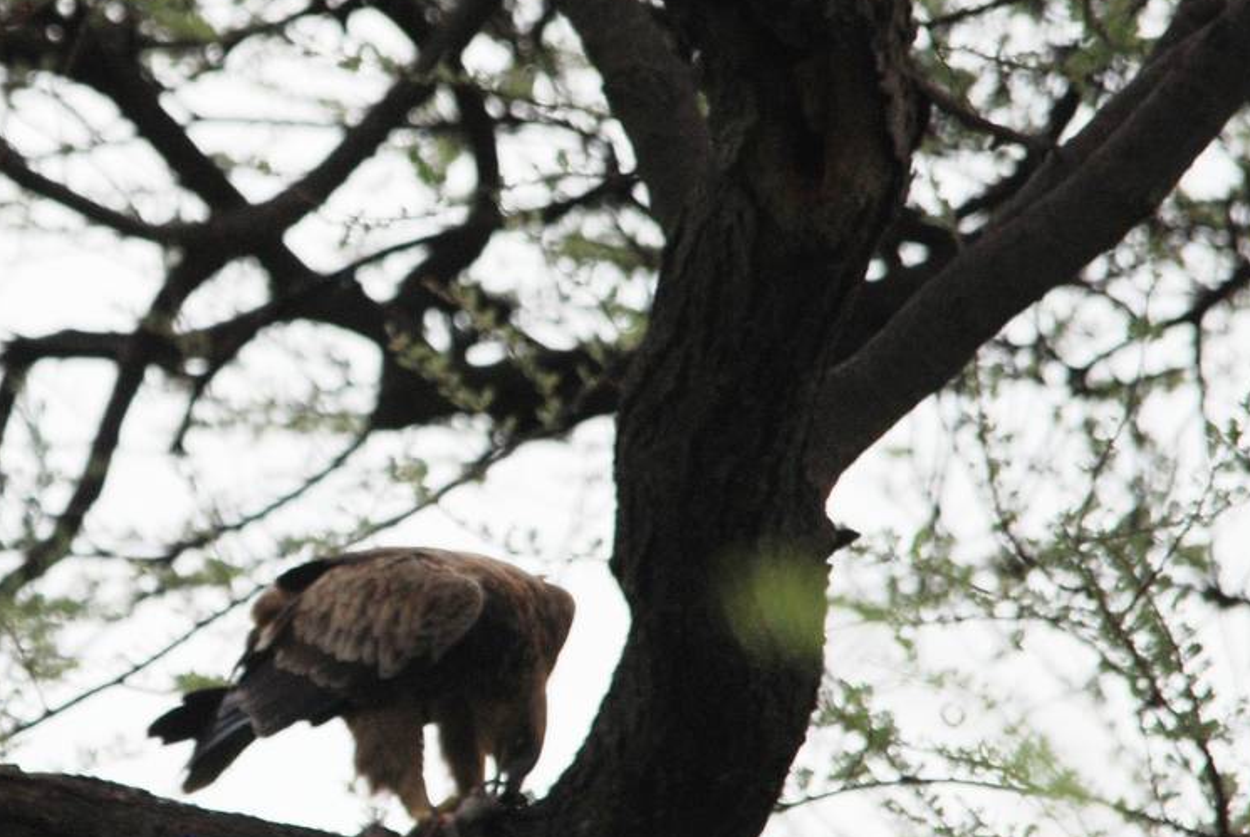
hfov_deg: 1.4
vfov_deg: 1.0
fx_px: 50416
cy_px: 444
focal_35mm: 1450
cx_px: 116
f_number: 6.3
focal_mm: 450
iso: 400
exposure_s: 1/400
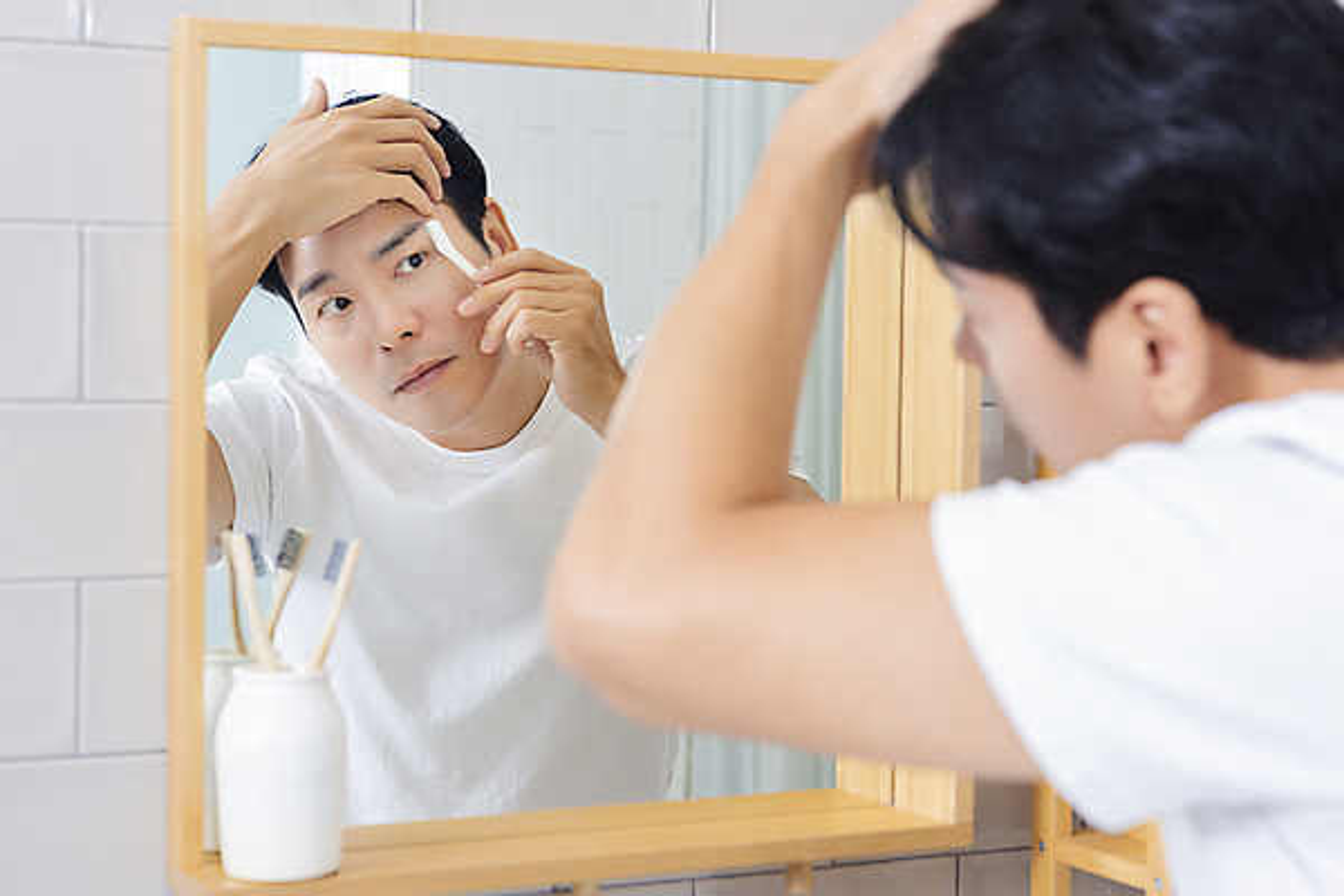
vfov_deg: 19.5
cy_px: 448
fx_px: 2613
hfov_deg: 28.8
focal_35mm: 70
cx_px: 672
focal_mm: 70
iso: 100
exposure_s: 1/100
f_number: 5
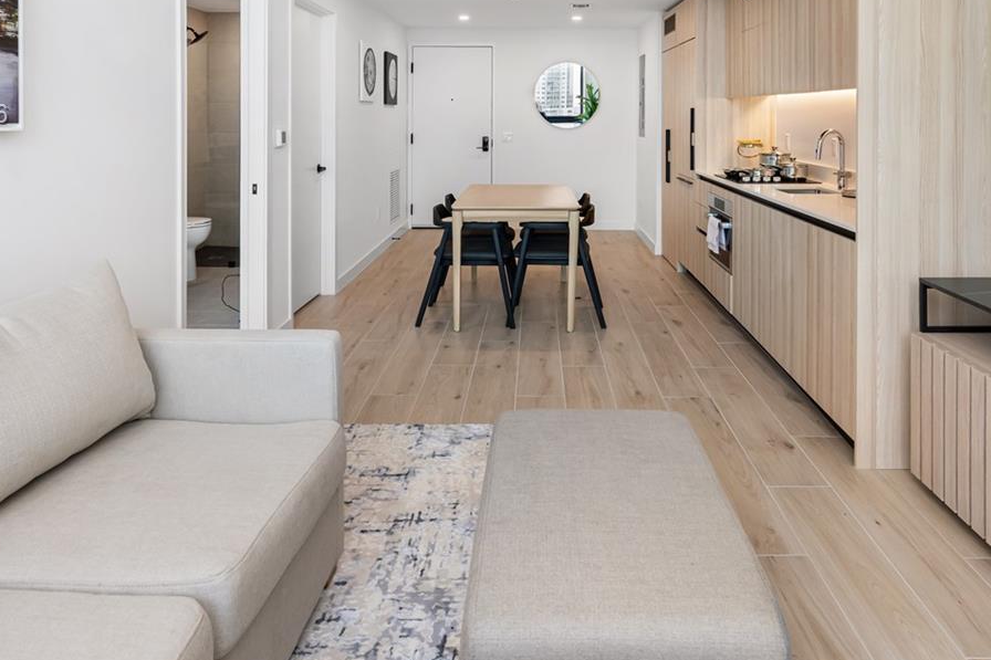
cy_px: 116
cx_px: 549
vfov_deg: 47.9
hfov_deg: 71.3
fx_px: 688
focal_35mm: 25
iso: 1000
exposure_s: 1/60
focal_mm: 14
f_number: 7.1
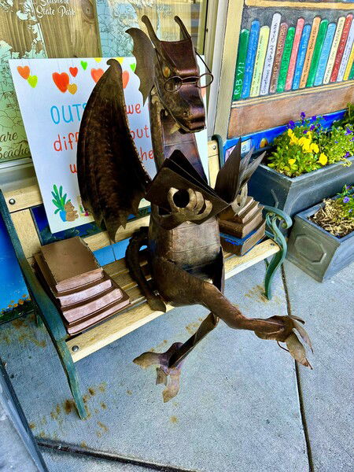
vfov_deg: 71.6
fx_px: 327
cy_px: 236
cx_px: 177
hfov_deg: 56.8
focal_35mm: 24
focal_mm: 6.86
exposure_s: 1/227
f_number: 1.78
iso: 64
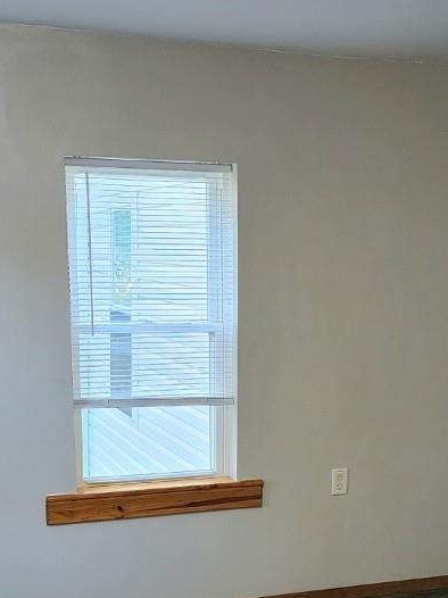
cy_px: 455
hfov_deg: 23.2
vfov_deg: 30.2
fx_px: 1088
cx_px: 298
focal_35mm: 63
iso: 400
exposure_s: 1/120
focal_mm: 6.4
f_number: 1.8
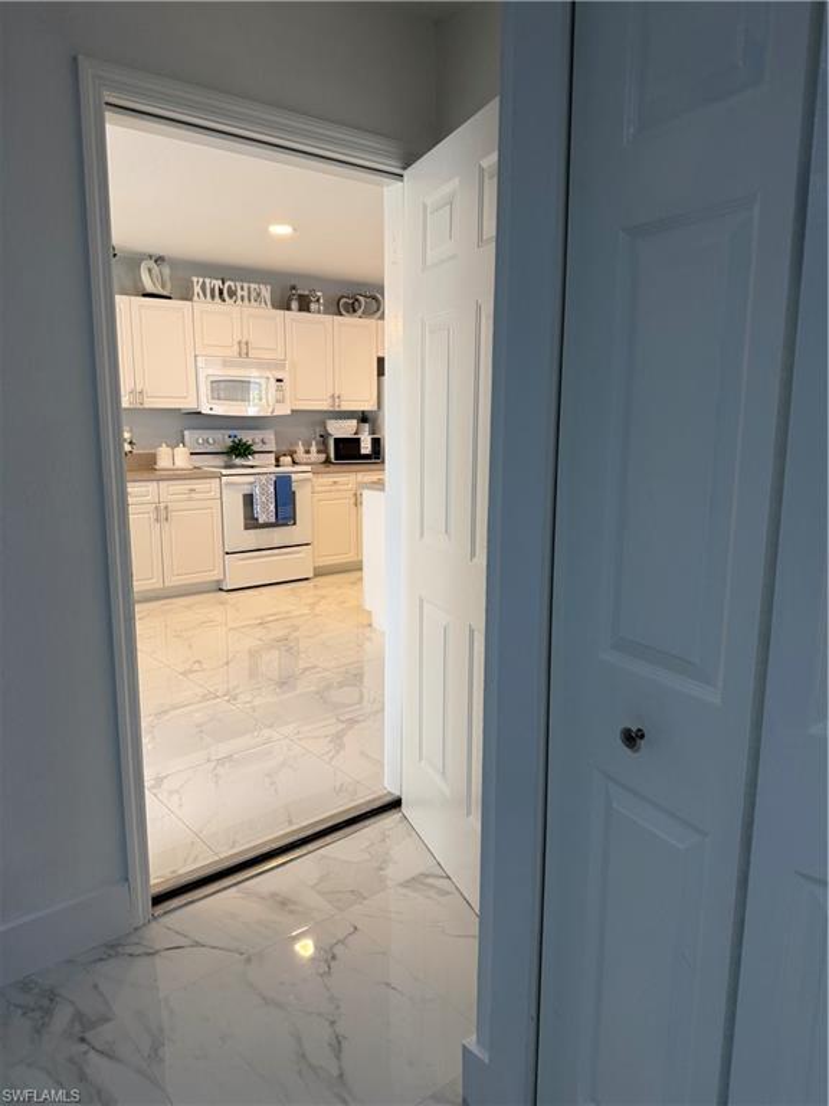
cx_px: 414
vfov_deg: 71.6
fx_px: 766
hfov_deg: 56.8
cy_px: 553
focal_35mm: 24
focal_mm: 6.76
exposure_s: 1/120
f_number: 1.78
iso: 200
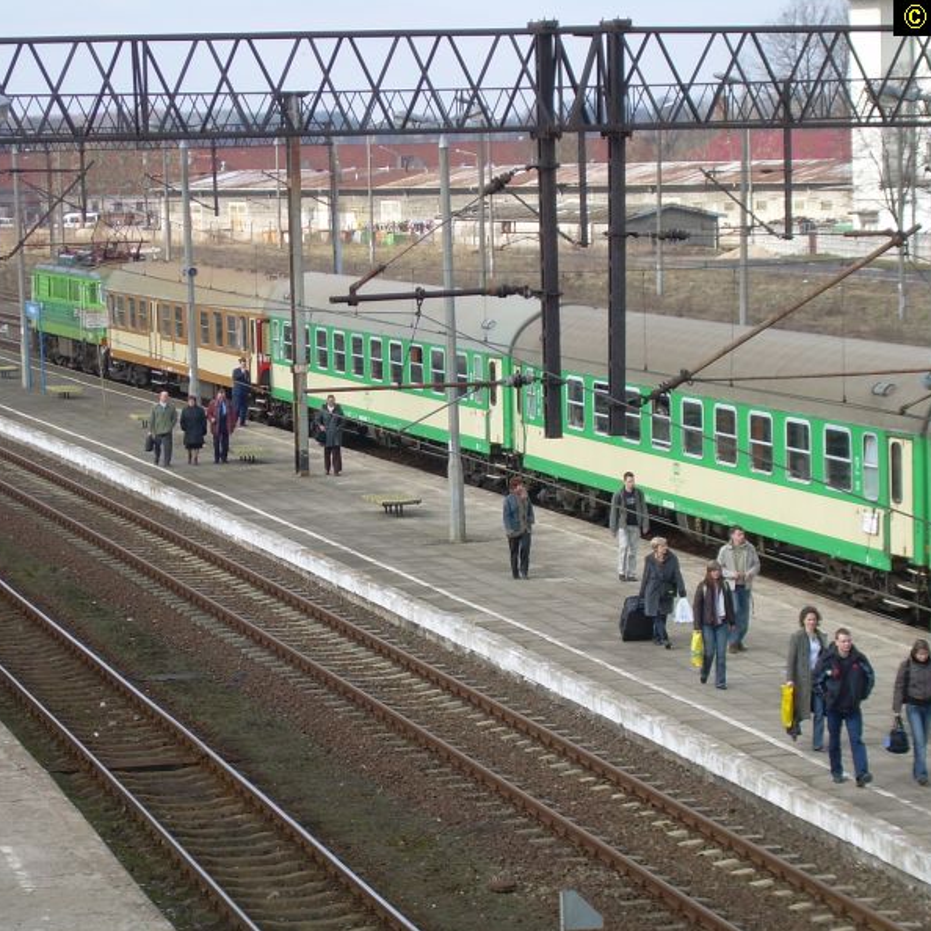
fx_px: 3986
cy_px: 464
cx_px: 476
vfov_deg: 13.3
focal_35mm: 131
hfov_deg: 13.3
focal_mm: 18.9
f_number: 4.9
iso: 50
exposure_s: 1/177
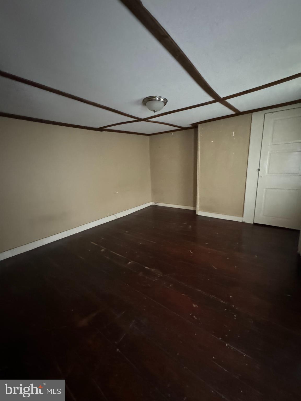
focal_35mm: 14
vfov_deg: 102.1
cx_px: 150
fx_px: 162
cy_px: 200
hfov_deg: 85.7
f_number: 2.2
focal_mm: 2.22
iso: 1600
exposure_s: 1/30
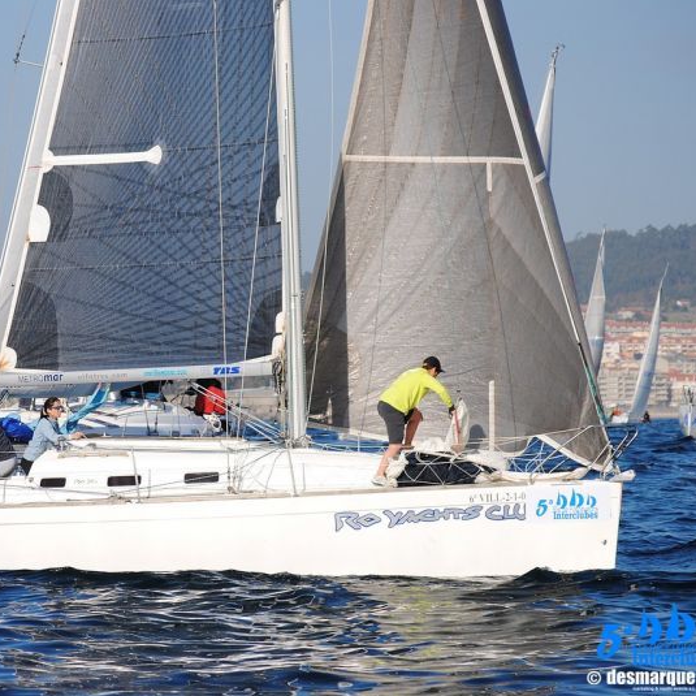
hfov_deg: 8.7
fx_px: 4564
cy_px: 348
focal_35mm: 201
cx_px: 222
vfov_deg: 8.7
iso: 100
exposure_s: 1/640
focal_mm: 105
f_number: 6.3
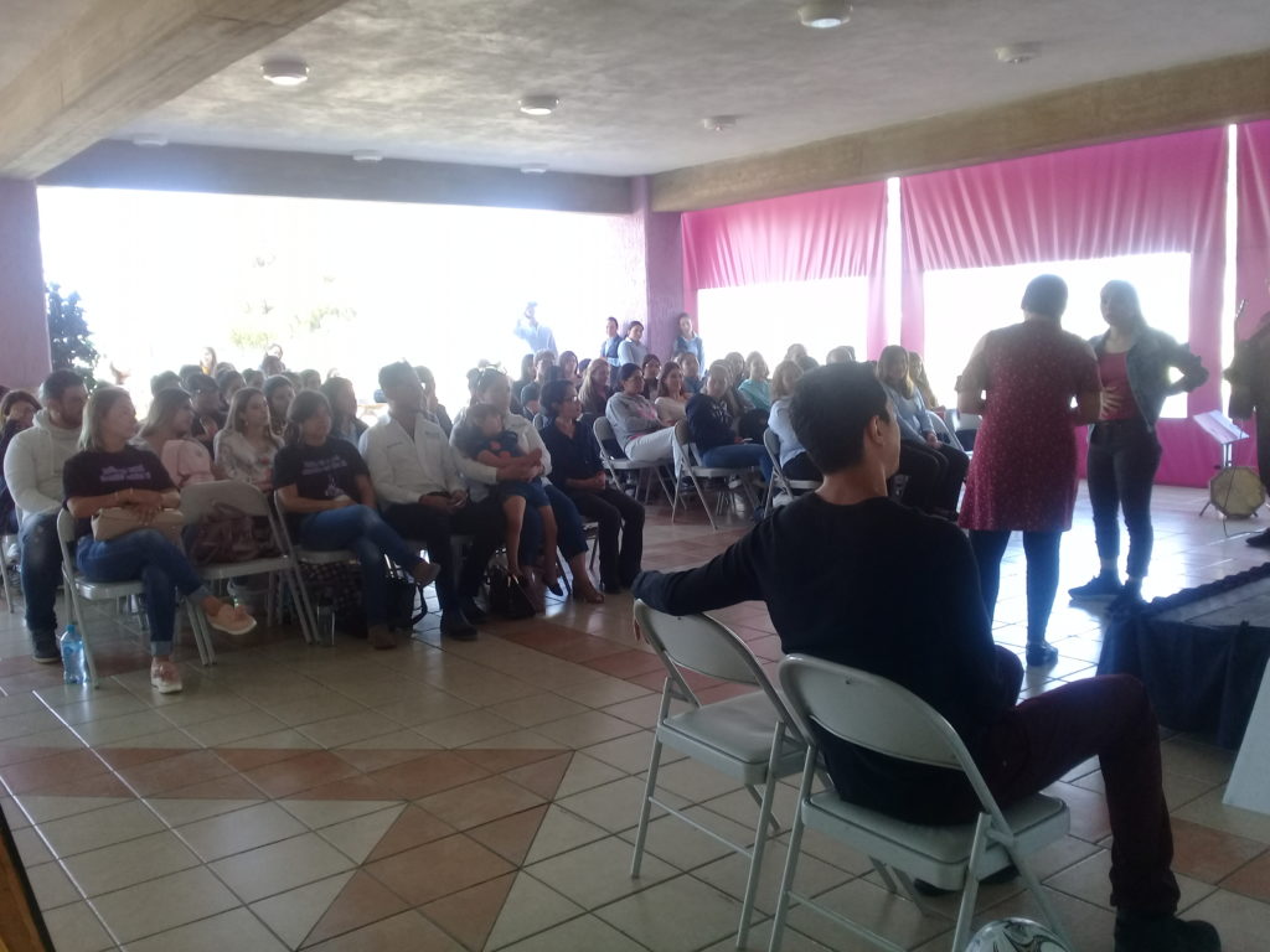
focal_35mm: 31
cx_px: 635
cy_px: 476
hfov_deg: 58.4
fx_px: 1137
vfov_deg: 45.4
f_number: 2.2
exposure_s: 1/40
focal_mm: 3.3
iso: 64
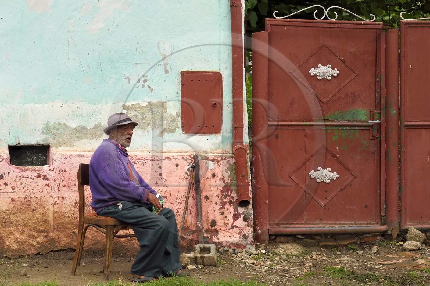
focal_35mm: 70
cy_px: 143
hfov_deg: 28.9
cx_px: 215
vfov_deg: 19.4
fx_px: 836
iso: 800
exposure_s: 1/500
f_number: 16
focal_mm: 70
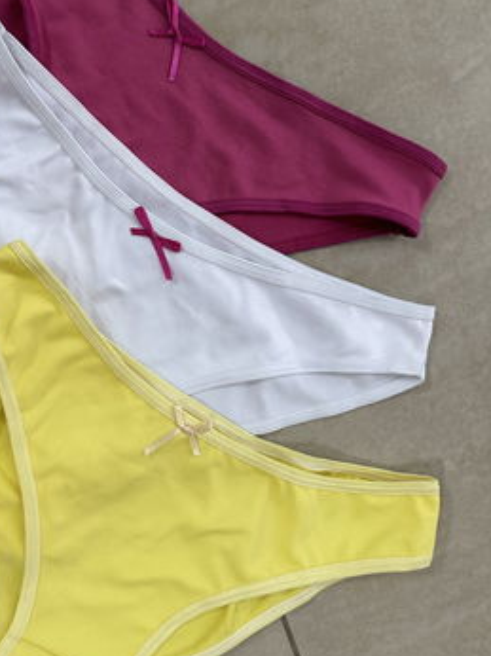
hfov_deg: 37.5
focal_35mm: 37
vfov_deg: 50.1
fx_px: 701
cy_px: 293
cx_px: 114
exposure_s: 1/50
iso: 160
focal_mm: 6.86
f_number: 1.78
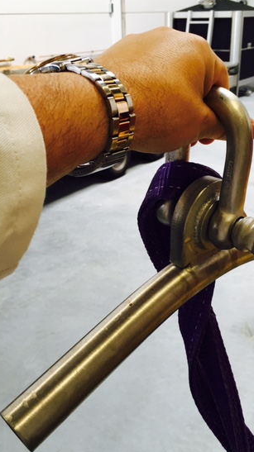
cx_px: 148
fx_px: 444
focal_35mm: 37
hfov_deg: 31.9
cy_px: 230
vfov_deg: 54.0
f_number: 2.2
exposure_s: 1/33
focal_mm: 4.15
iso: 25
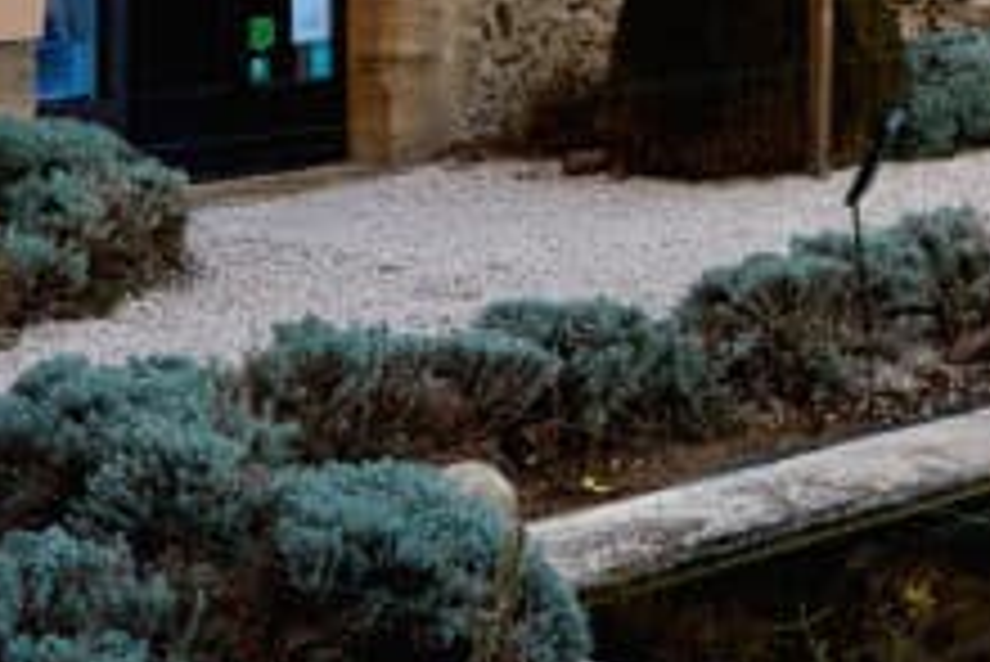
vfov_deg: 12.0
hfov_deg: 19.6
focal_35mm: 103
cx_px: 810
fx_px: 2834
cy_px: -608
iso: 320
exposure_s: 1/250
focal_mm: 24
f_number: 9
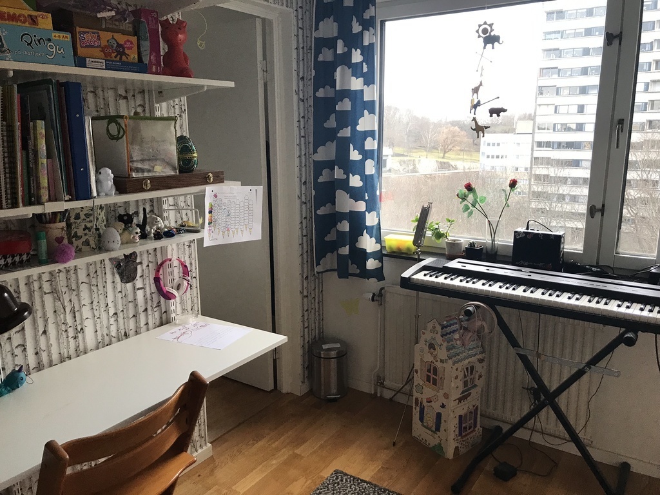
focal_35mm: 28
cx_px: 330
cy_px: 248
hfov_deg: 63.4
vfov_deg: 49.7
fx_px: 534
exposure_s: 1/33
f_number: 1.8
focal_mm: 3.99
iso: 32
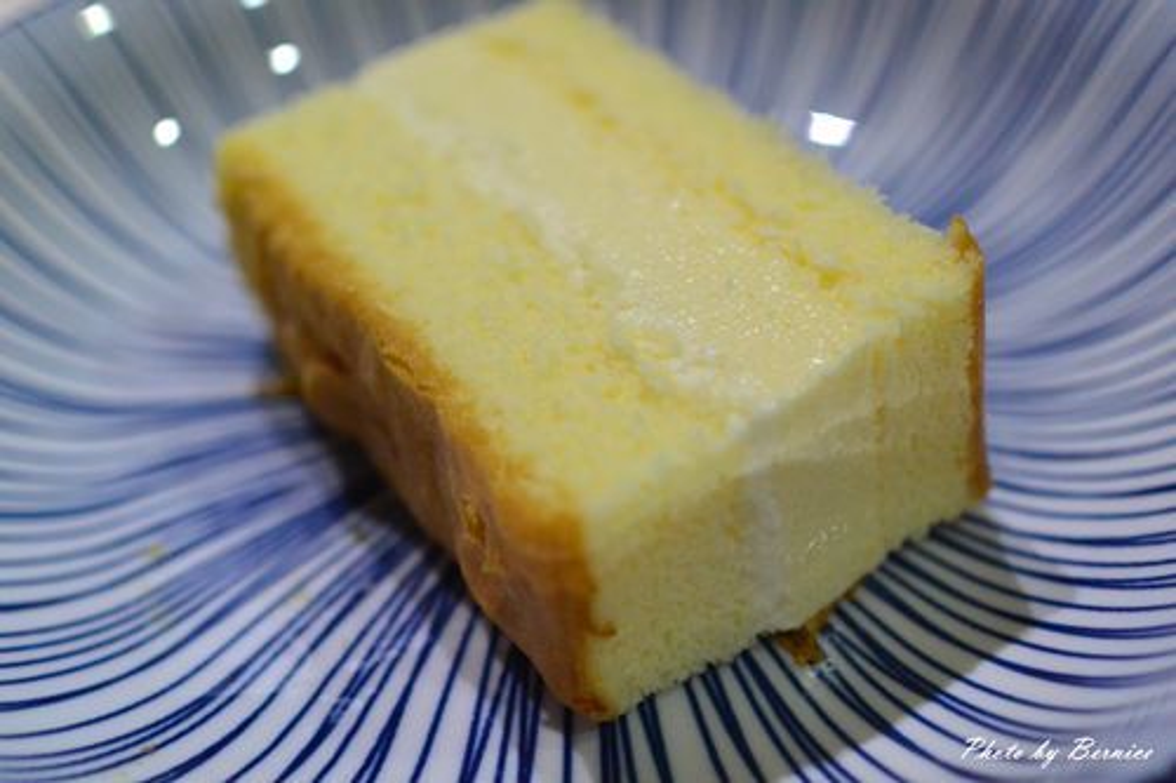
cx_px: 588
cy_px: 392
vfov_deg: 27.5
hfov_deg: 40.4
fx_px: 1600
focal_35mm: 49
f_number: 1.8
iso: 720
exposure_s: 1/125
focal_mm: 18.5
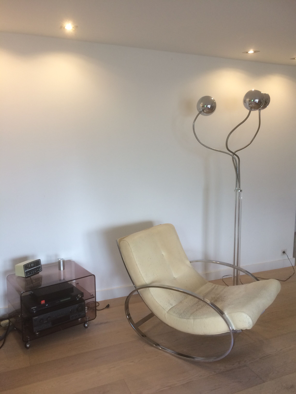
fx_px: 331
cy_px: 197
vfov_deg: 61.7
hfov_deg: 48.2
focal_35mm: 29
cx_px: 148
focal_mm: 4.15
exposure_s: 1/33
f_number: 2.2
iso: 40
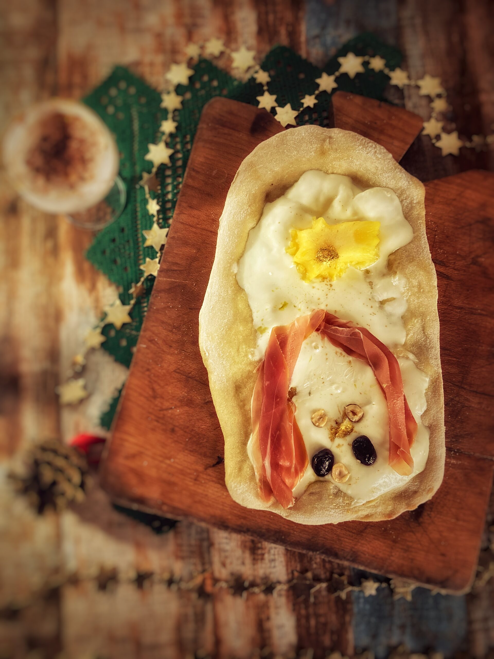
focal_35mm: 28
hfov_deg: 49.7
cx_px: 247
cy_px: 330
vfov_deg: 63.4
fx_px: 533
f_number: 1.8
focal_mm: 3.99
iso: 160
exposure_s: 1/50
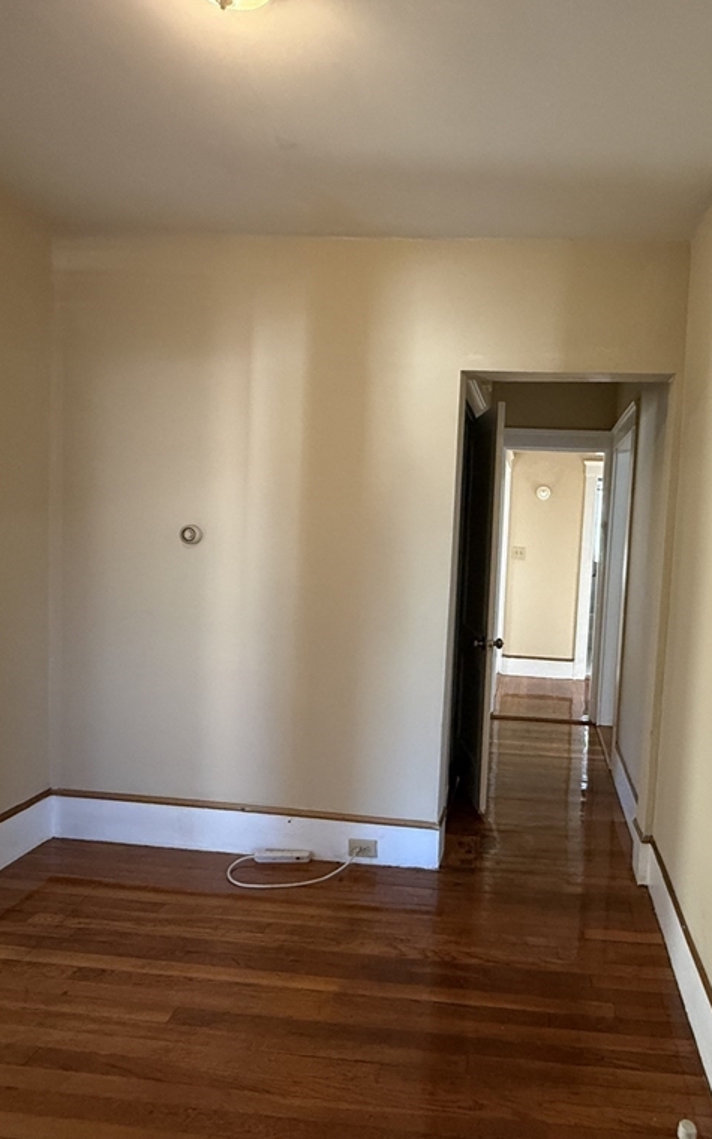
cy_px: 572
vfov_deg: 85.1
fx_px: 621
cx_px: 501
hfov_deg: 57.7
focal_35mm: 20
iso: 500
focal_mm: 2.22
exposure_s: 1/60
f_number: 2.2
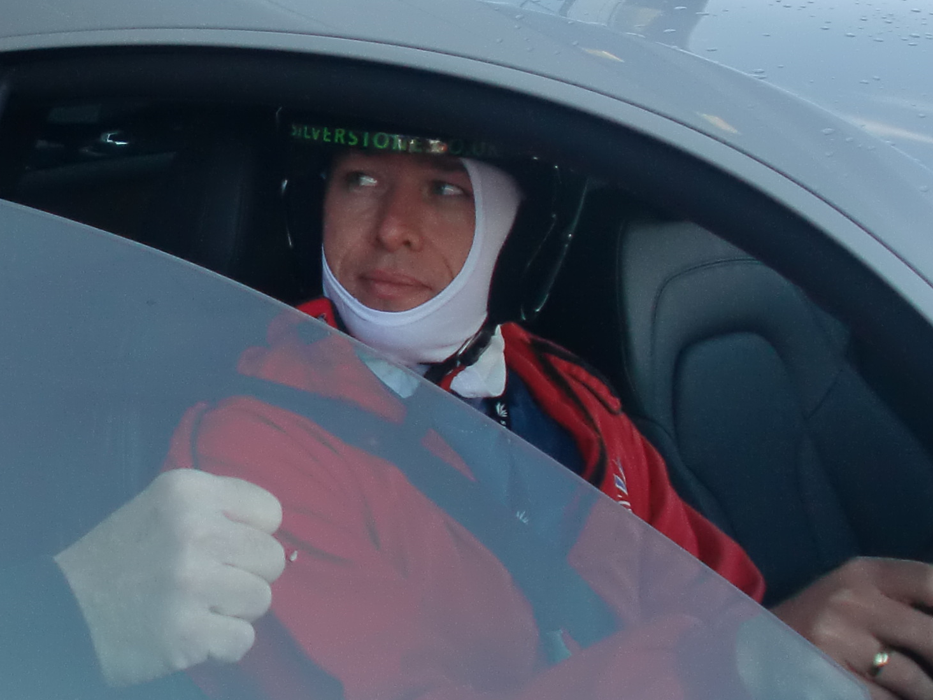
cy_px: 294
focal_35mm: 71
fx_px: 1914
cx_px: 41
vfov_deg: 20.7
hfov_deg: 26.2
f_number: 2.6
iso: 64
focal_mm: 4.65
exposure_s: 1/250
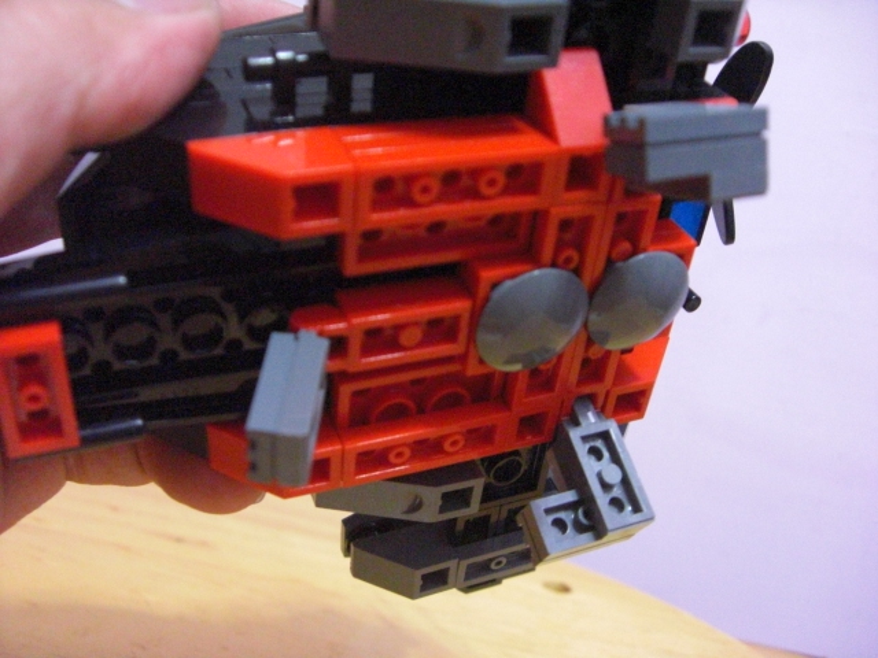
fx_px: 964
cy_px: 329
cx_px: 439
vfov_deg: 37.7
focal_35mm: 38
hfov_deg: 49.0
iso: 800
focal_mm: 6.2
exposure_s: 1/15
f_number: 2.7
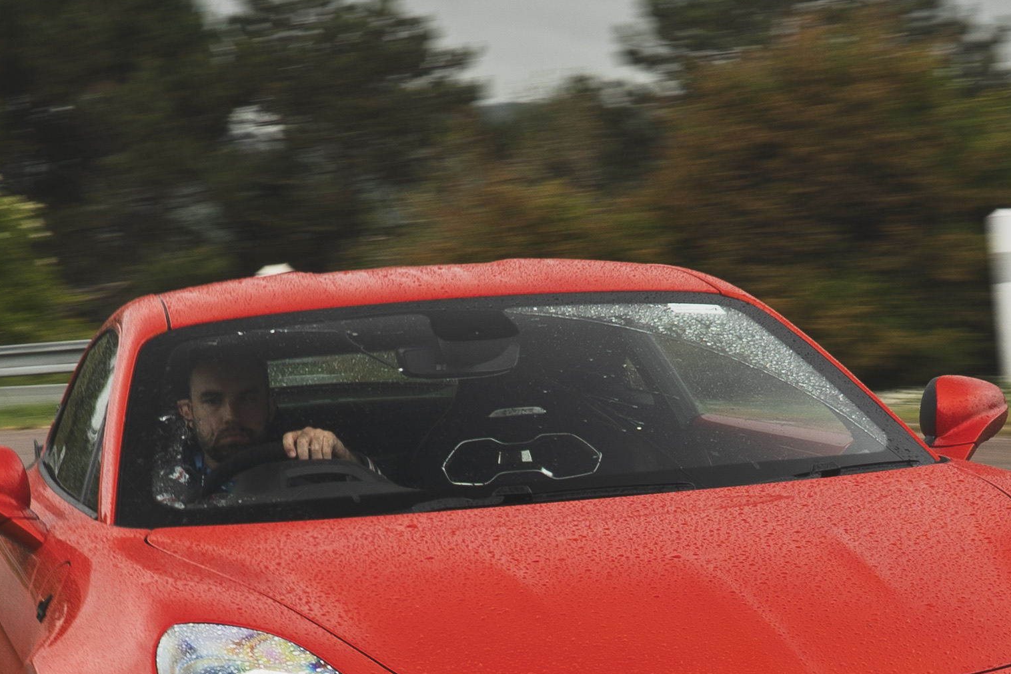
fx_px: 2668
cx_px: 447
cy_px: 698
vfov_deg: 14.2
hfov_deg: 21.4
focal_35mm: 95
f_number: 11
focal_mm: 24
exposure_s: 1/30
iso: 100
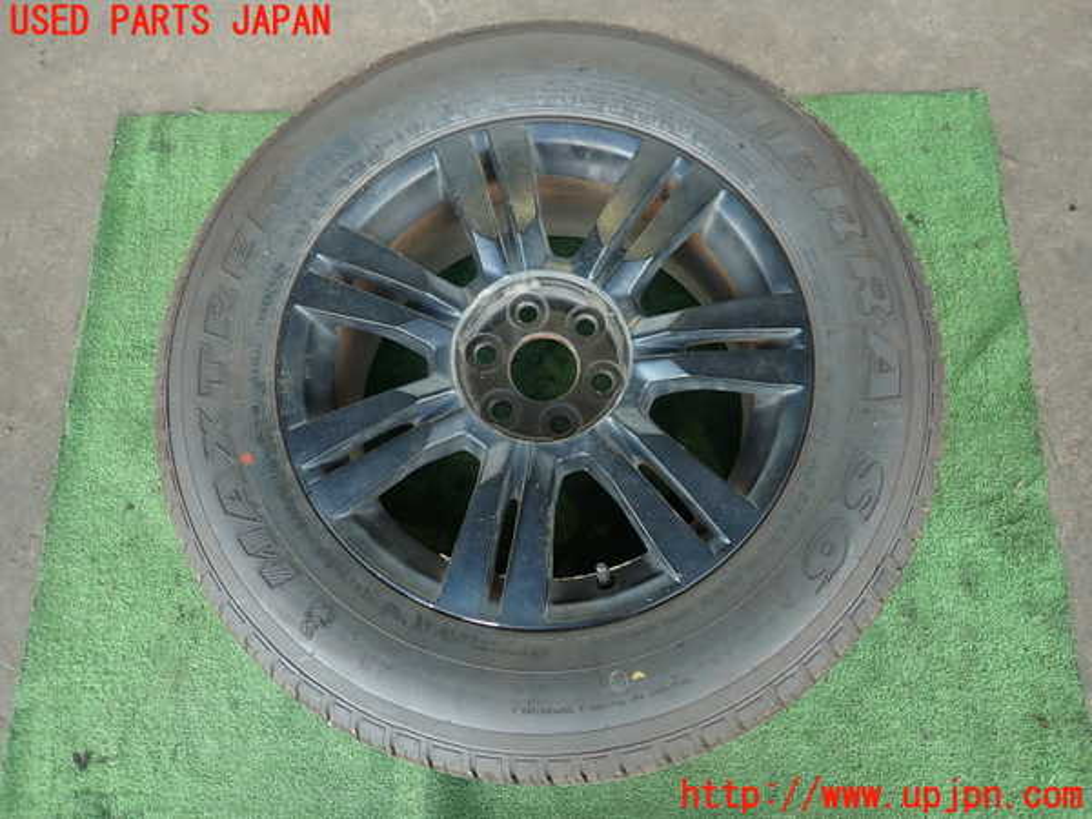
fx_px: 789
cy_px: 410
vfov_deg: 54.9
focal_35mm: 25
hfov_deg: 69.4
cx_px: 546
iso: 125
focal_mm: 4.5
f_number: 2
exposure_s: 1/60
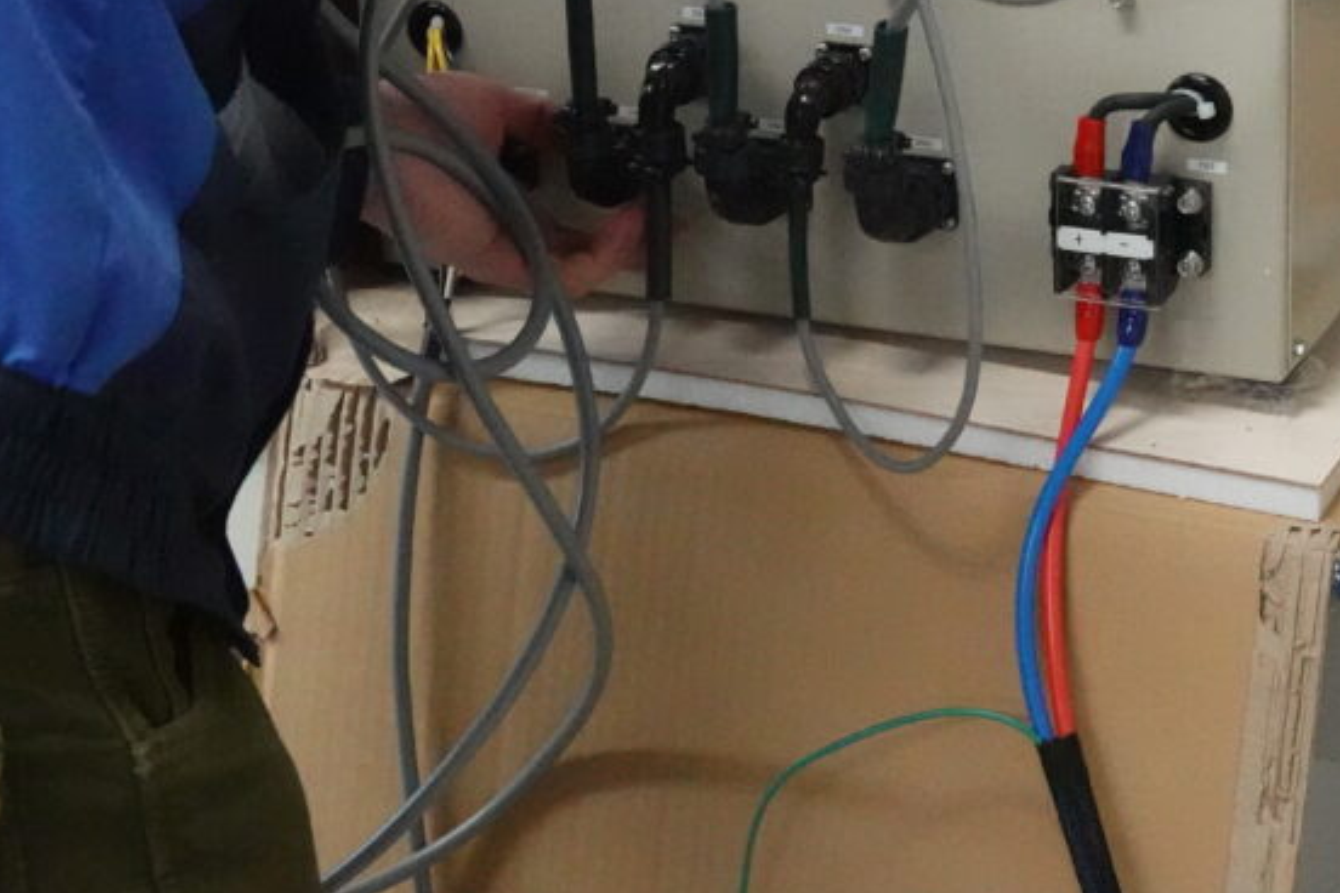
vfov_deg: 15.3
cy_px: 198
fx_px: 3313
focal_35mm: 89
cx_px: 981
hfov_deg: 22.7
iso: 6400
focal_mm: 17.88
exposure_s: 1/500
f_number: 4
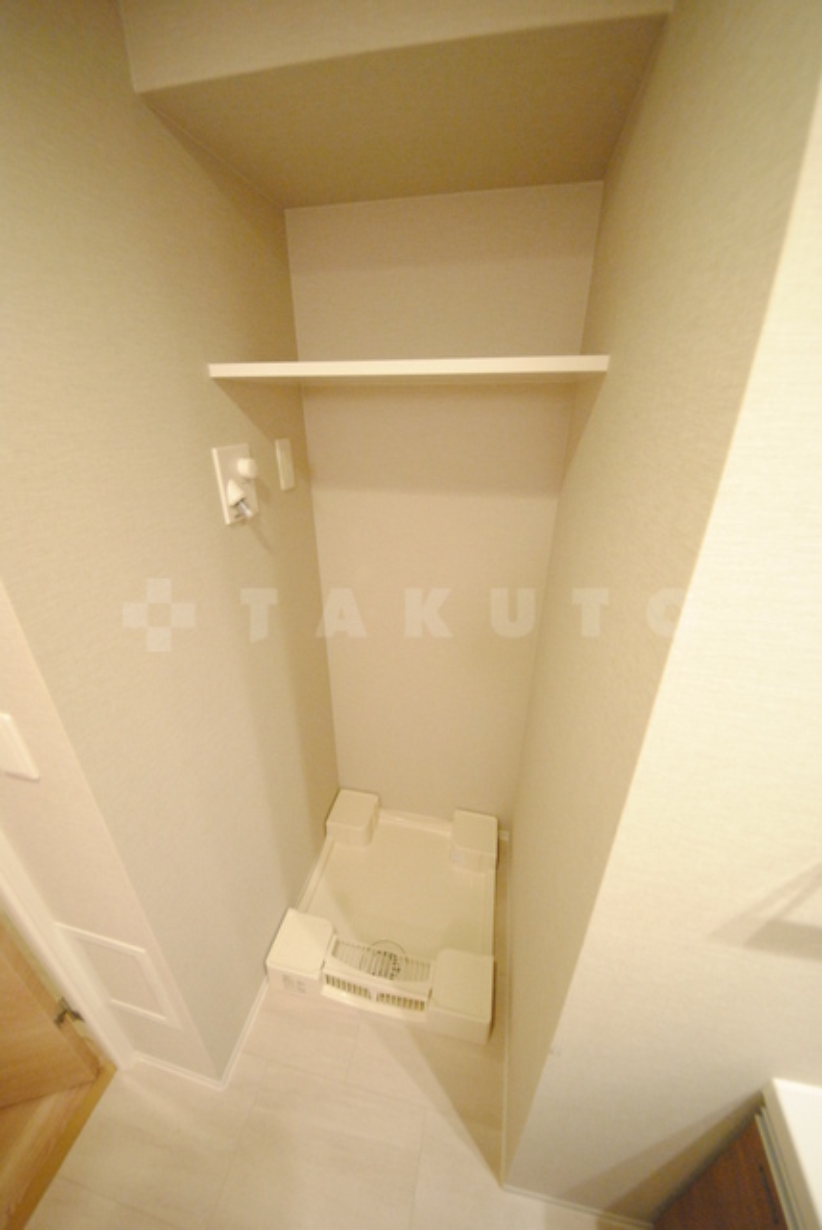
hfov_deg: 90.1
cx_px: 411
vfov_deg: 112.6
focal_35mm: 12
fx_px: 410
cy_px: 615
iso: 1600
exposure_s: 1/20
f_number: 4.5
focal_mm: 8
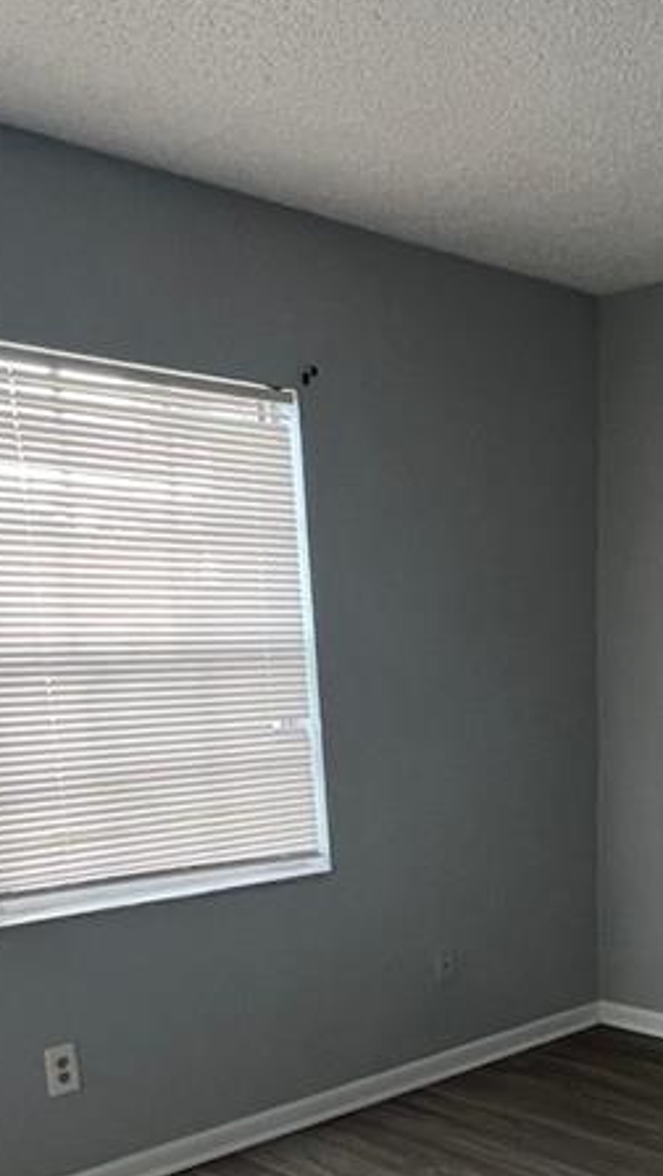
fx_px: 1186
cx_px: 555
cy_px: 1013
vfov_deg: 48.3
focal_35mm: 38
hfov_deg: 30.3
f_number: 1.8
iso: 100
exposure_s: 1/99
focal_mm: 1.57
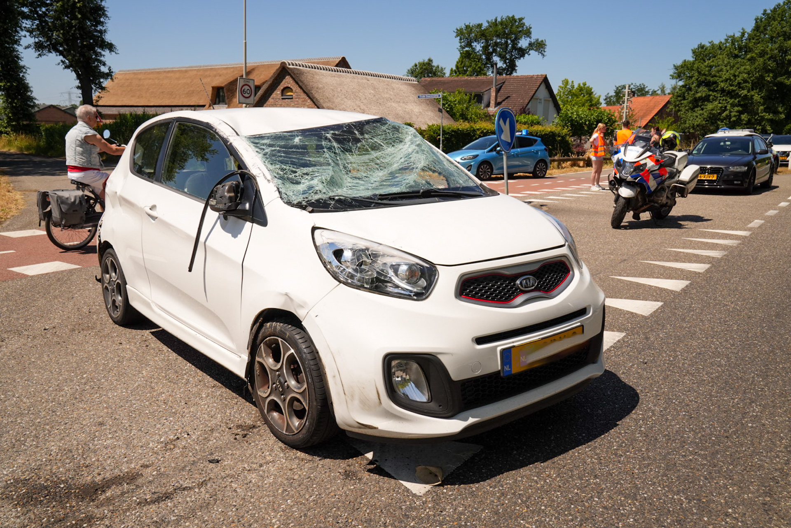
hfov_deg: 63.6
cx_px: 396
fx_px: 638
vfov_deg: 45.0
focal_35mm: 29
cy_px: 264
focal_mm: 29
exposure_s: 1/1250
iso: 500
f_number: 9
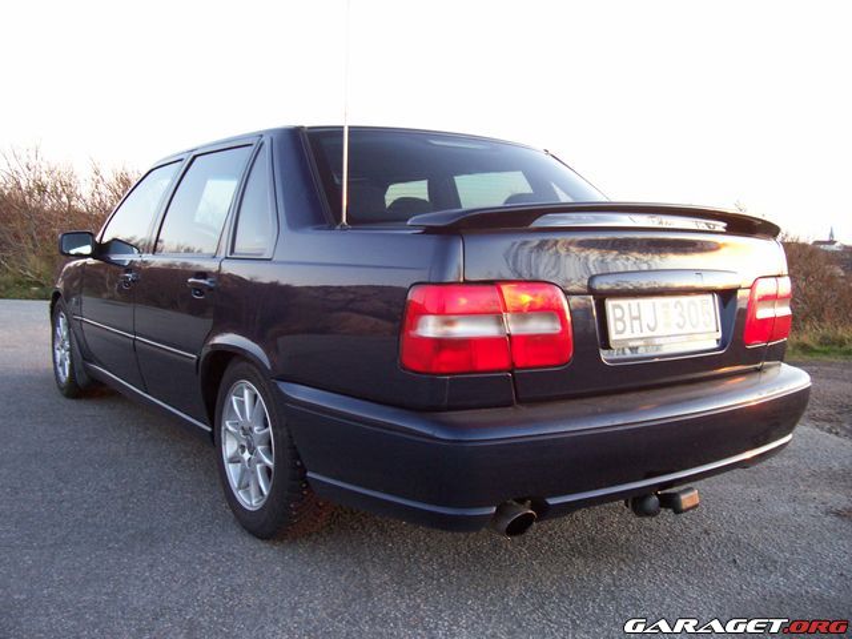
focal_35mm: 34
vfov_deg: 41.8
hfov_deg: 54.0
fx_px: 837
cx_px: 426
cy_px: 320
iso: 116
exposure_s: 1/32
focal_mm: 5.6
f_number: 2.7
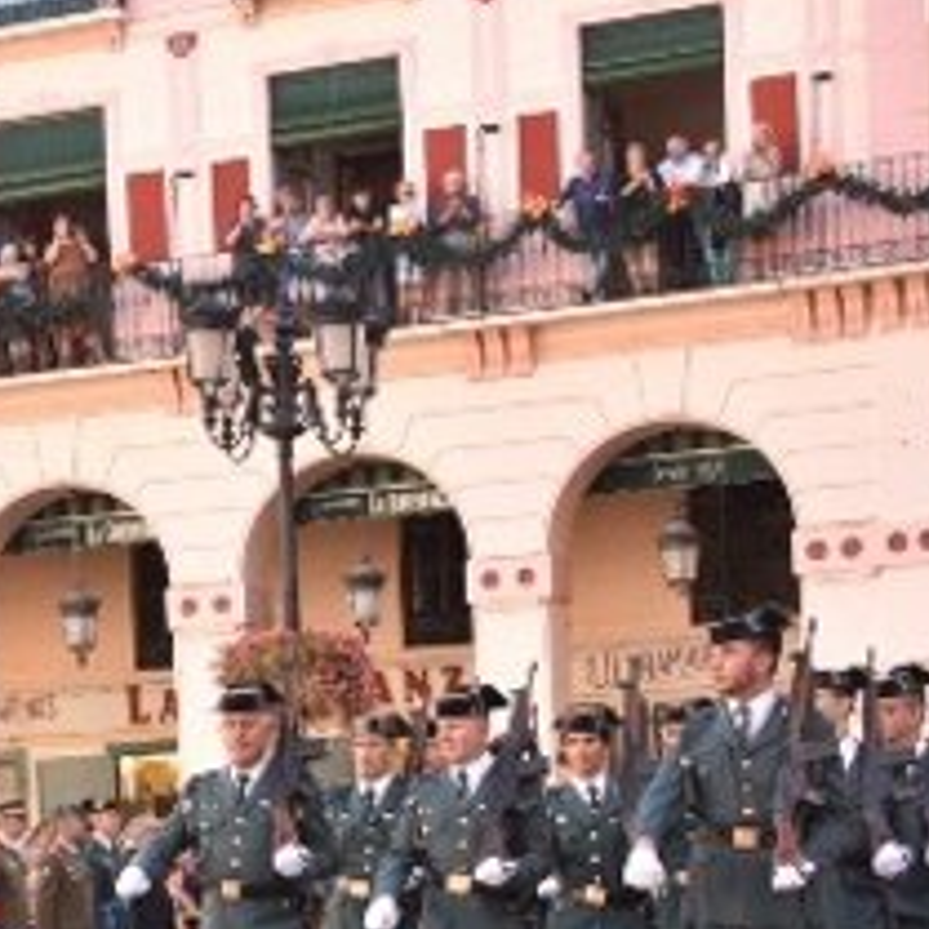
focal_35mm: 118
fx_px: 3583
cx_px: -133
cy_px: 902
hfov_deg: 14.4
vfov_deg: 14.6
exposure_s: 1/200
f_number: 6.3
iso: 400
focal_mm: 42
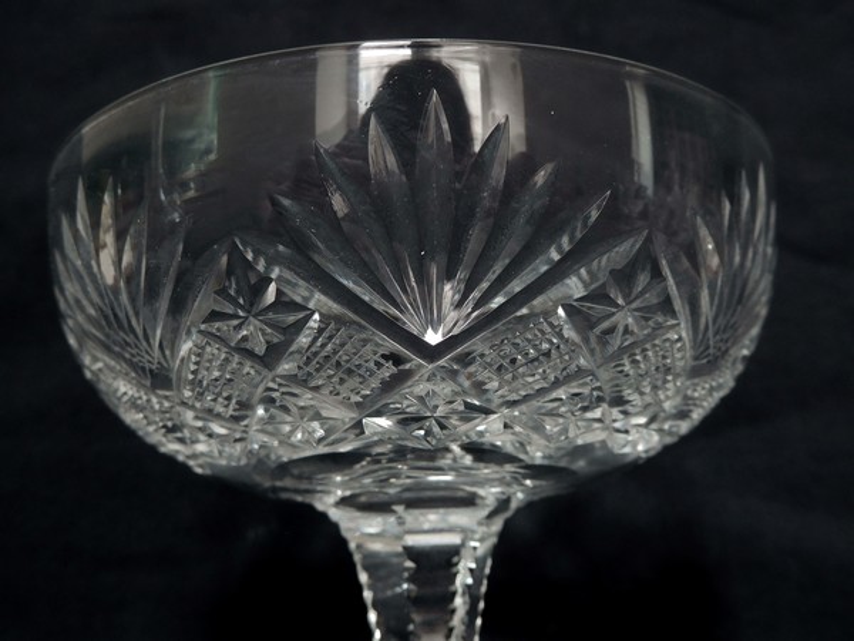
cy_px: 320
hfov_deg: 46.8
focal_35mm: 40
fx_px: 987
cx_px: 427
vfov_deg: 36.0
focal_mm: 7.1
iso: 200
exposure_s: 1/30
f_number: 3.9
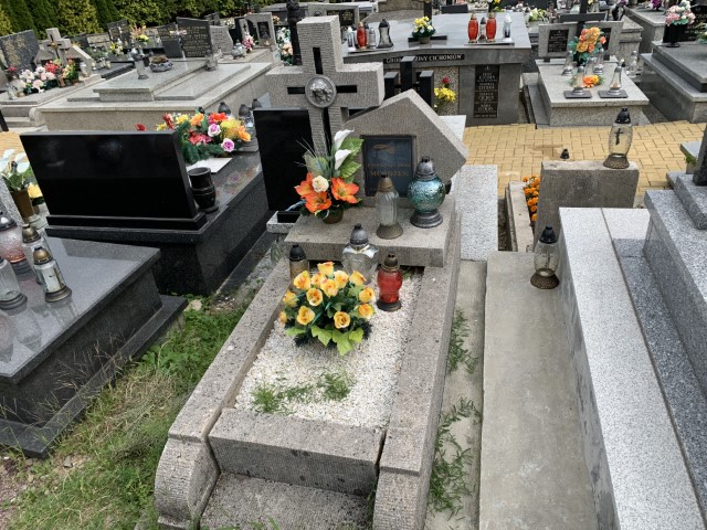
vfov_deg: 53.1
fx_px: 531
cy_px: 265
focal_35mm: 26
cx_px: 354
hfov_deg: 67.3
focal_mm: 4.25
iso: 25
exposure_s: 1/1176
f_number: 1.8
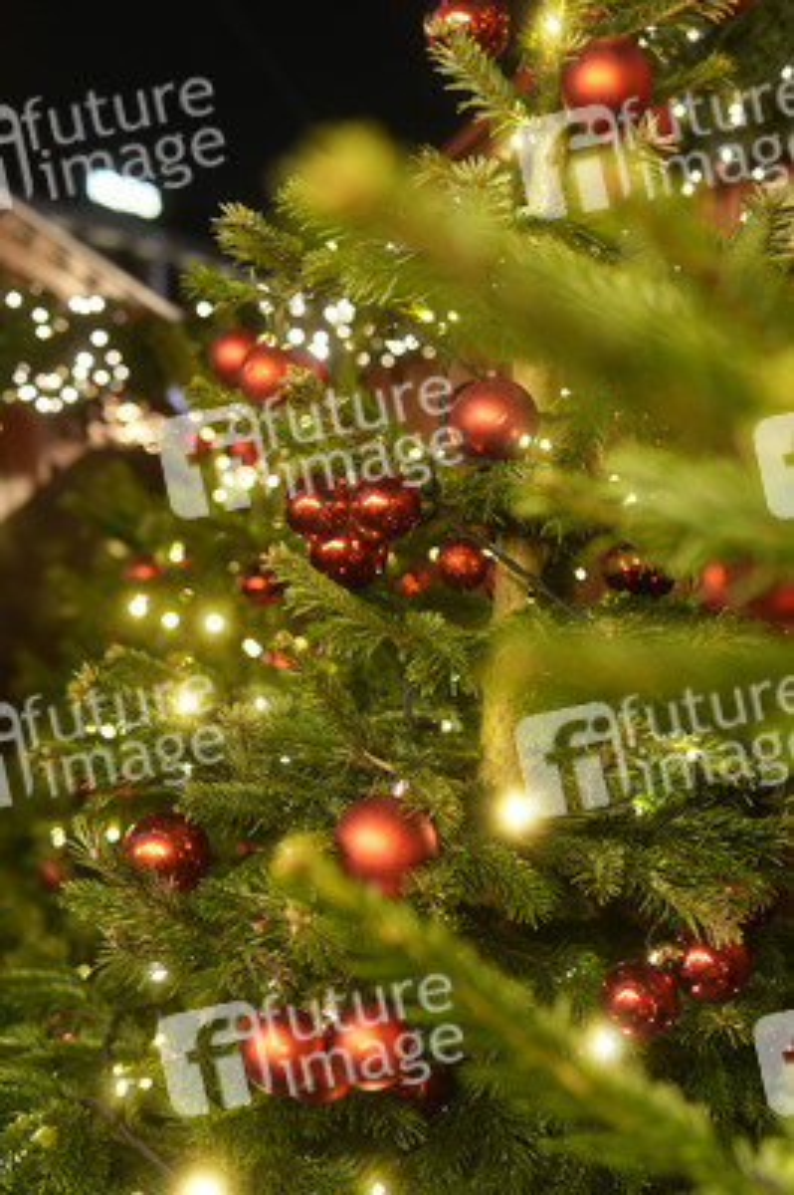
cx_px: 397
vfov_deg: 43.6
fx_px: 1491
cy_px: 598
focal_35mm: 45
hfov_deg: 29.8
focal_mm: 30
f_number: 2
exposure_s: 1/60
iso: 640
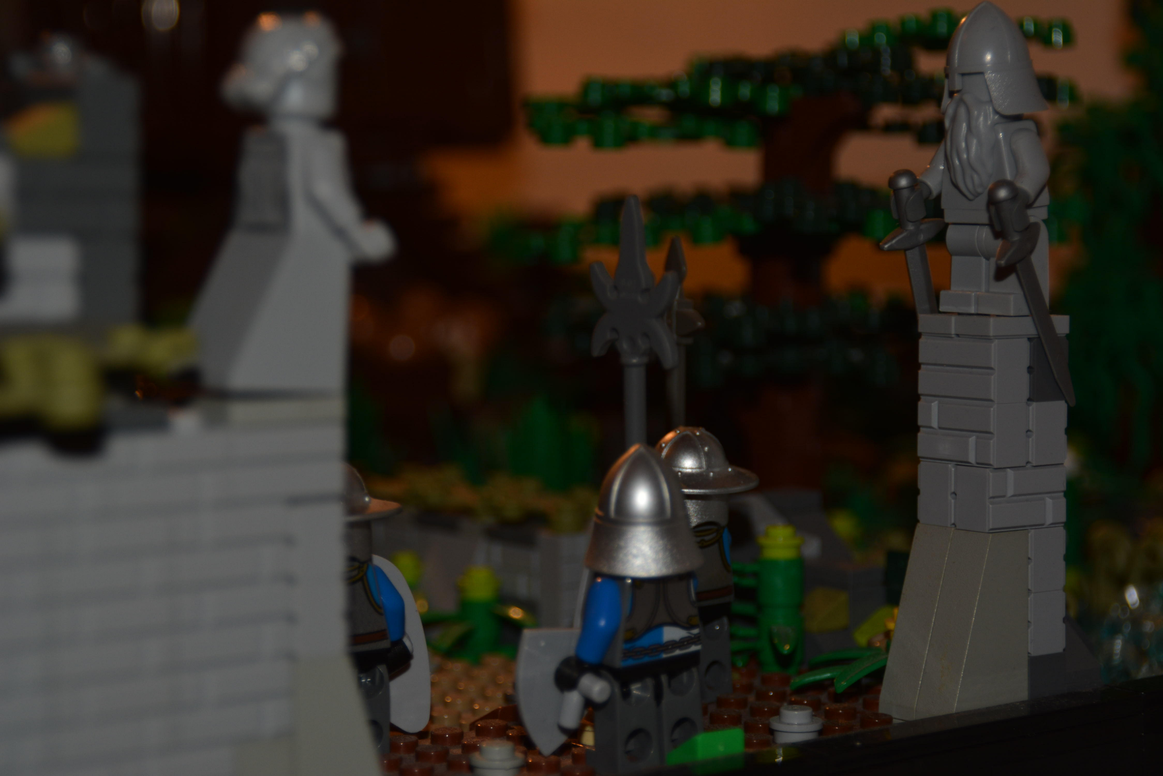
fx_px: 2908
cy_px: 388
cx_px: 582
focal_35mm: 90
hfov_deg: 22.6
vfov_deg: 15.2
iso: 220
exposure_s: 1/60
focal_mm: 60
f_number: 5
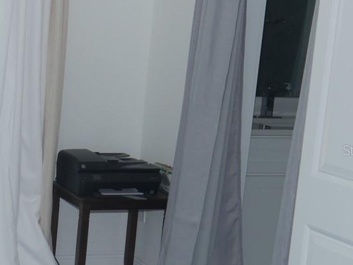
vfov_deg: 17.8
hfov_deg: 21.1
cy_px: 150
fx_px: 847
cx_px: -119
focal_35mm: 83
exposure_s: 1/100
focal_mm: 14
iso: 200
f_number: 5.6
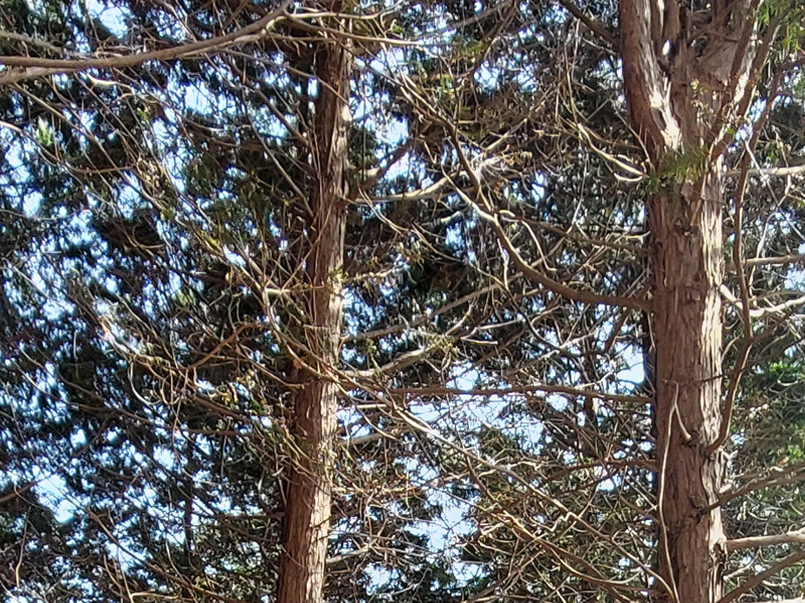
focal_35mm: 56
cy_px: 822
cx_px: 463
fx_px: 1302
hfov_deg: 34.3
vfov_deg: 22.7
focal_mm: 1.74
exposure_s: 1/149
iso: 50
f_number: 2.2
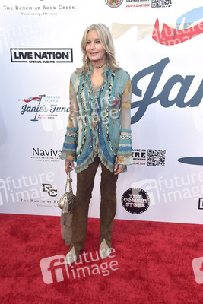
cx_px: 102
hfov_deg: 33.4
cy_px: 152
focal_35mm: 40
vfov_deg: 48.4
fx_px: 338
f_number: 6.3
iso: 400
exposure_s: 1/250
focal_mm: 40
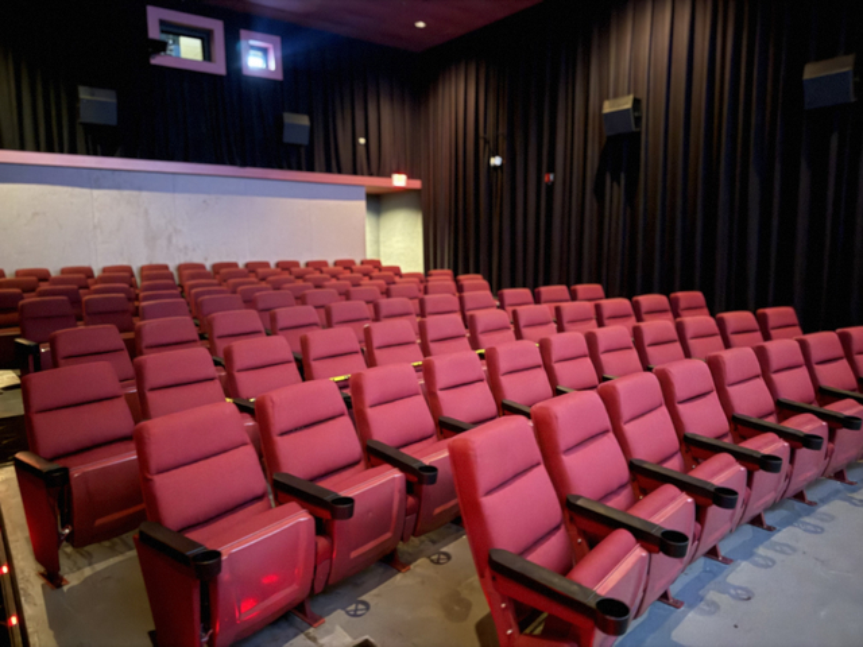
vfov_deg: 56.8
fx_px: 598
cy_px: 324
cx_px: 432
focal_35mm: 24
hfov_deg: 71.6
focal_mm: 6.76
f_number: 1.78
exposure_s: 1/2
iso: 1600
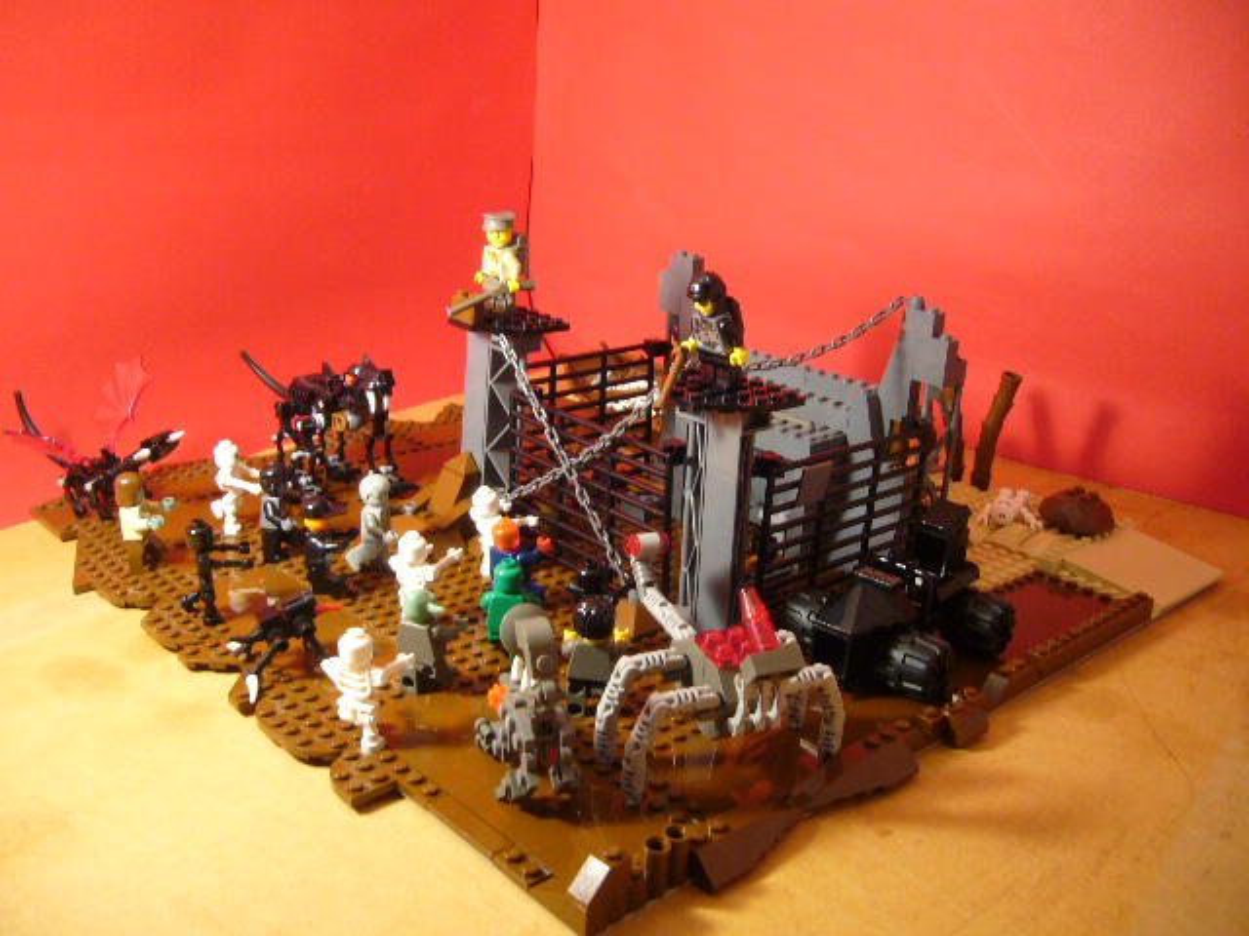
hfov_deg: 52.6
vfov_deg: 40.7
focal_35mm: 35
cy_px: 468
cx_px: 624
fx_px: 1263
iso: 160
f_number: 2.8
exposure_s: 1/13
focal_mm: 5.8
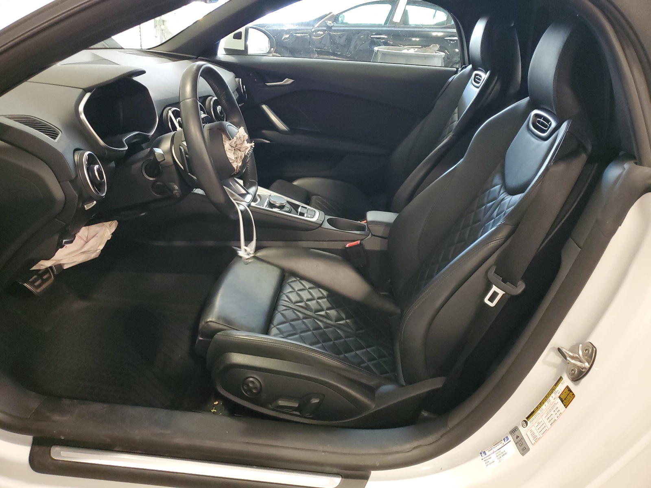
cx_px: 326
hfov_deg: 67.3
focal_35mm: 26
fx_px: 489
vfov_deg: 53.1
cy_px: 244
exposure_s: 1/20
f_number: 1.5
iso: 310
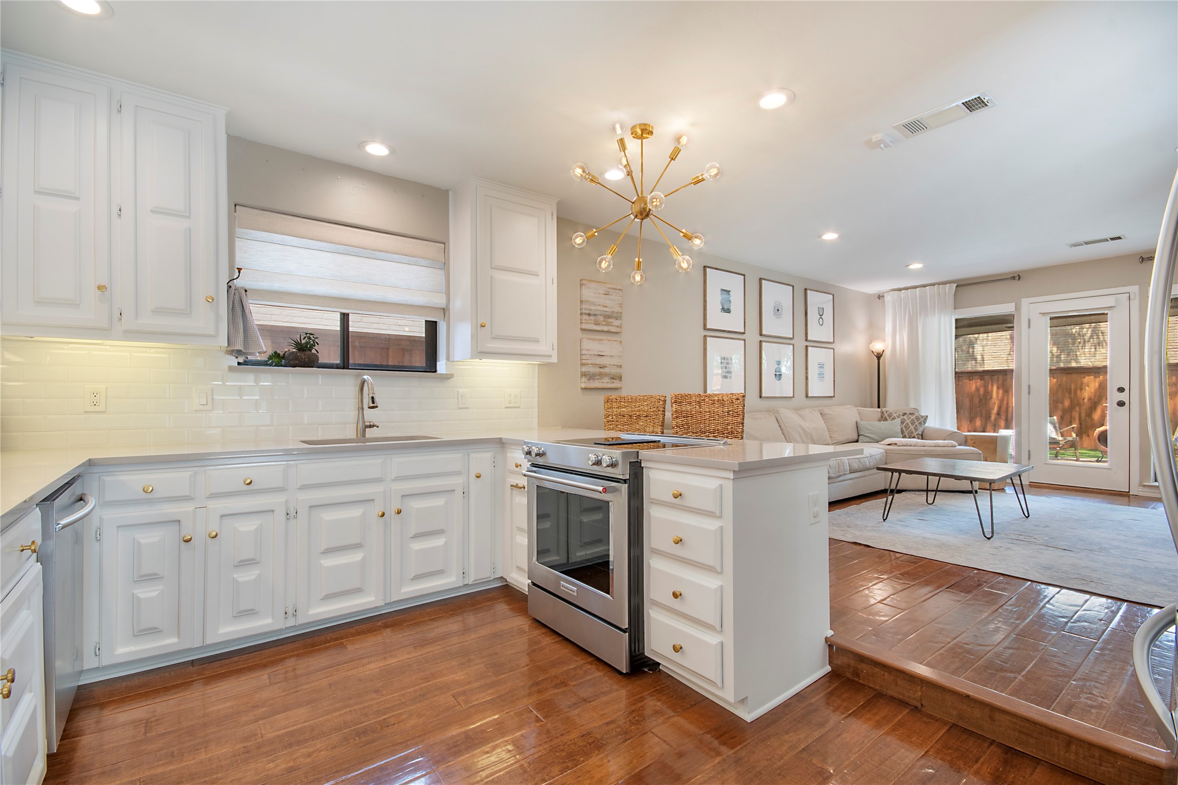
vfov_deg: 77.3
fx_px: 491
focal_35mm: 15
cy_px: 392
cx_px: 589
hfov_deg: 100.4
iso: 100
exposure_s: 1/5
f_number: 11
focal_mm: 10
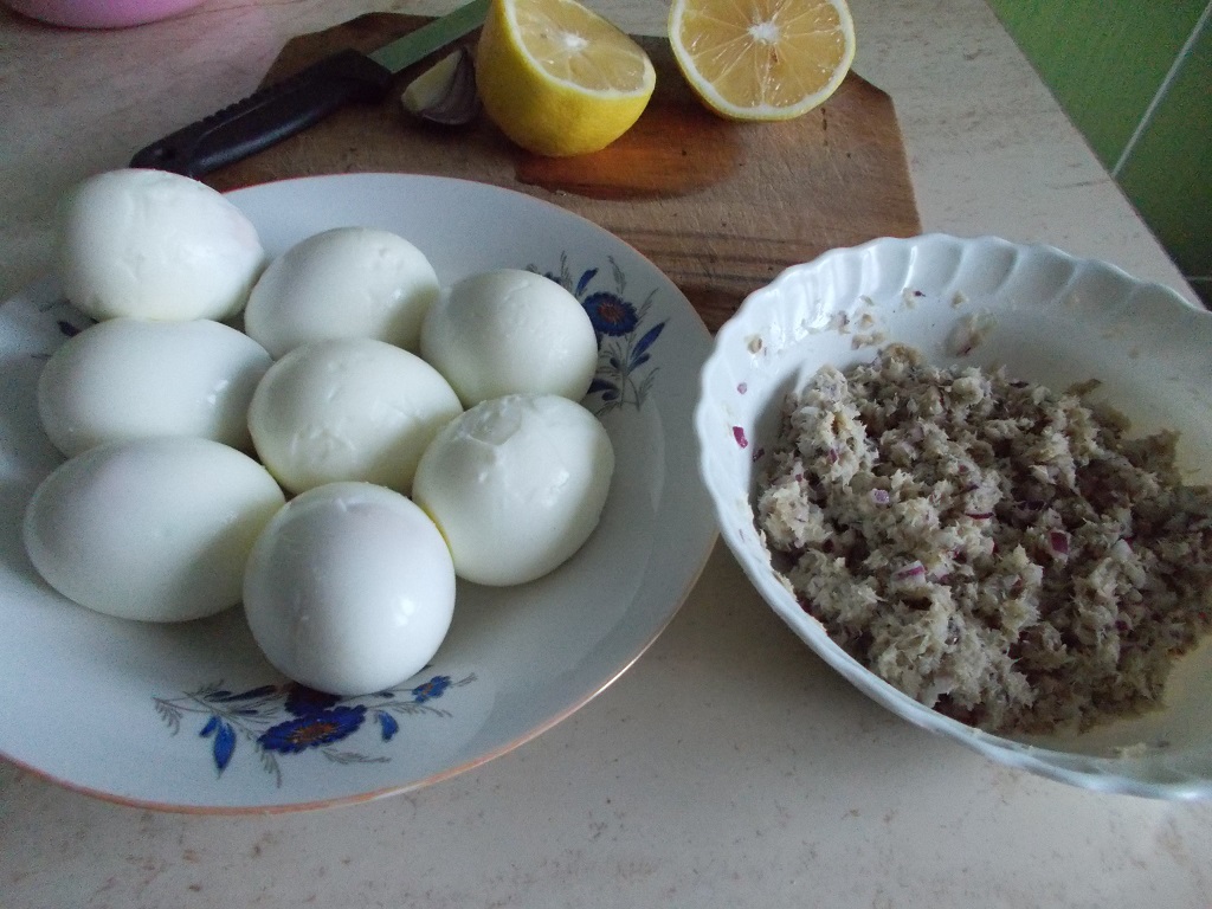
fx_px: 910
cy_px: 454
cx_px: 606
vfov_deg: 53.1
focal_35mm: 26
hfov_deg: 67.3
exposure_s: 1/40
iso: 800
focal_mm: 4.6
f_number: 3.2
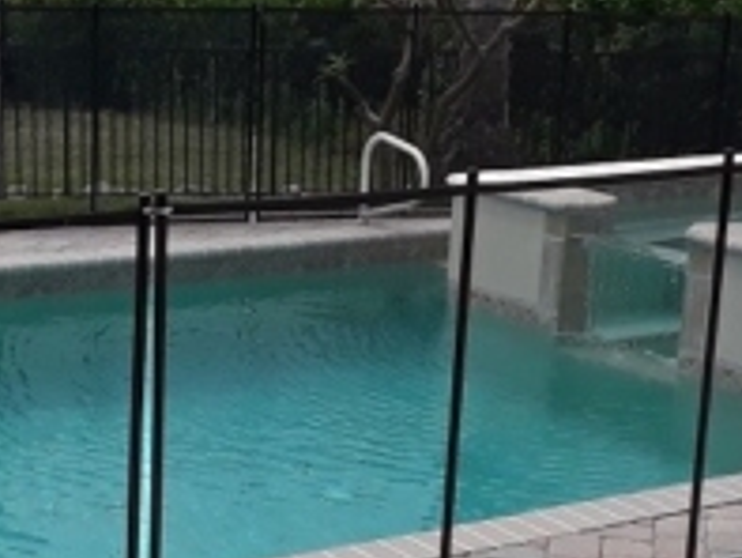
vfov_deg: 16.2
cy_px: 407
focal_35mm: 91
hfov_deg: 21.4
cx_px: 226
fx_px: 1952
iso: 40
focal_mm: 2.9
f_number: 1.9
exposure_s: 1/1282
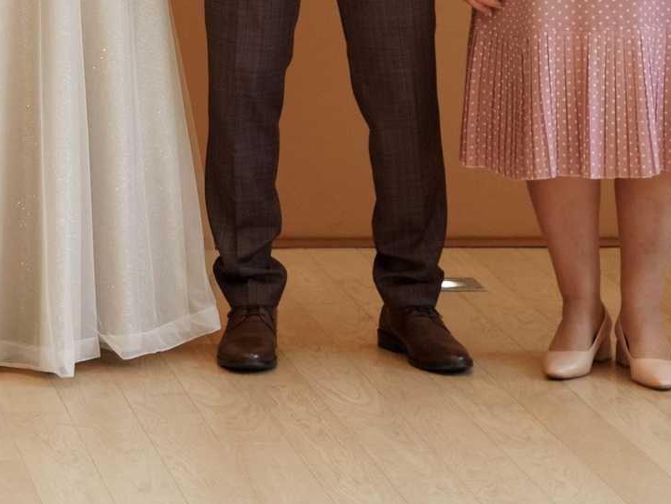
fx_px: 3644
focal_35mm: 188
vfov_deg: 7.7
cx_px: -212
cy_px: -263
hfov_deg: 10.3
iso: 640
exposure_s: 1/500
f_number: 2.8
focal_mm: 55
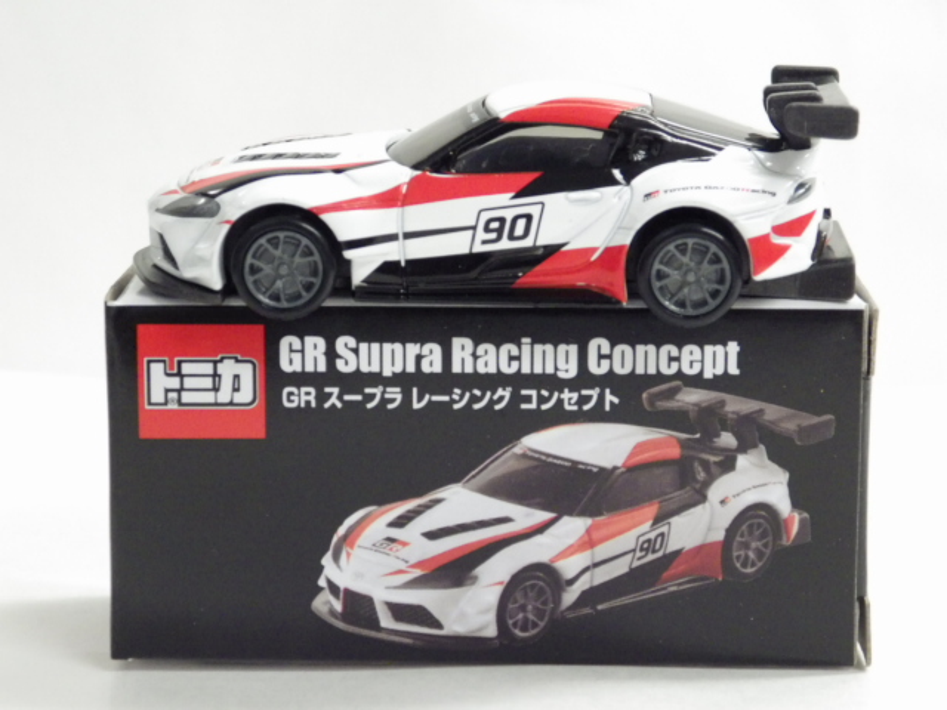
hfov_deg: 19.1
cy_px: 355
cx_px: 474
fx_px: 2818
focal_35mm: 103
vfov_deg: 14.4
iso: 800
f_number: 4.6
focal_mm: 18.4
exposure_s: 1/30
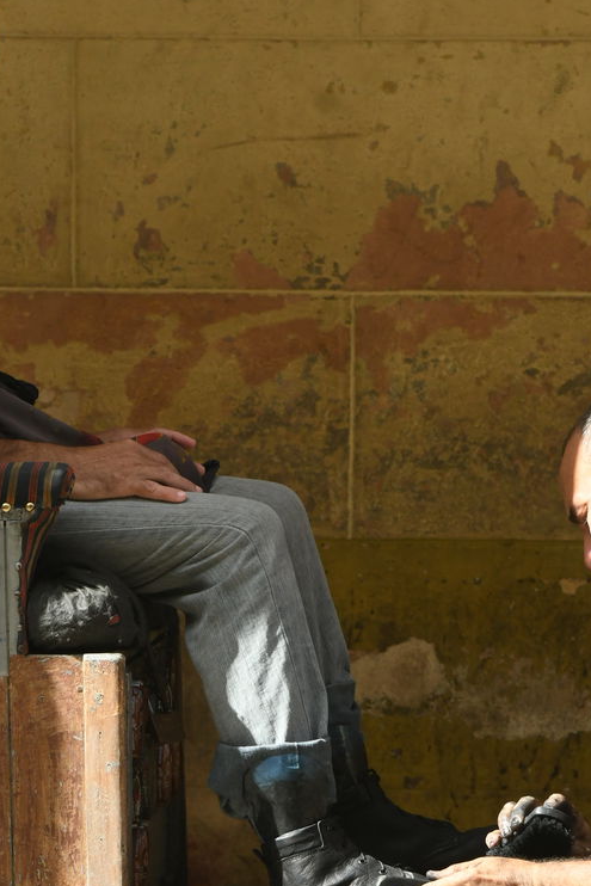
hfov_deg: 4.6
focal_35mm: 297
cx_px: 291
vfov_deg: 6.9
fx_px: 7310
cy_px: 590
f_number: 6.3
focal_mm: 105
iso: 640
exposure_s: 1/500
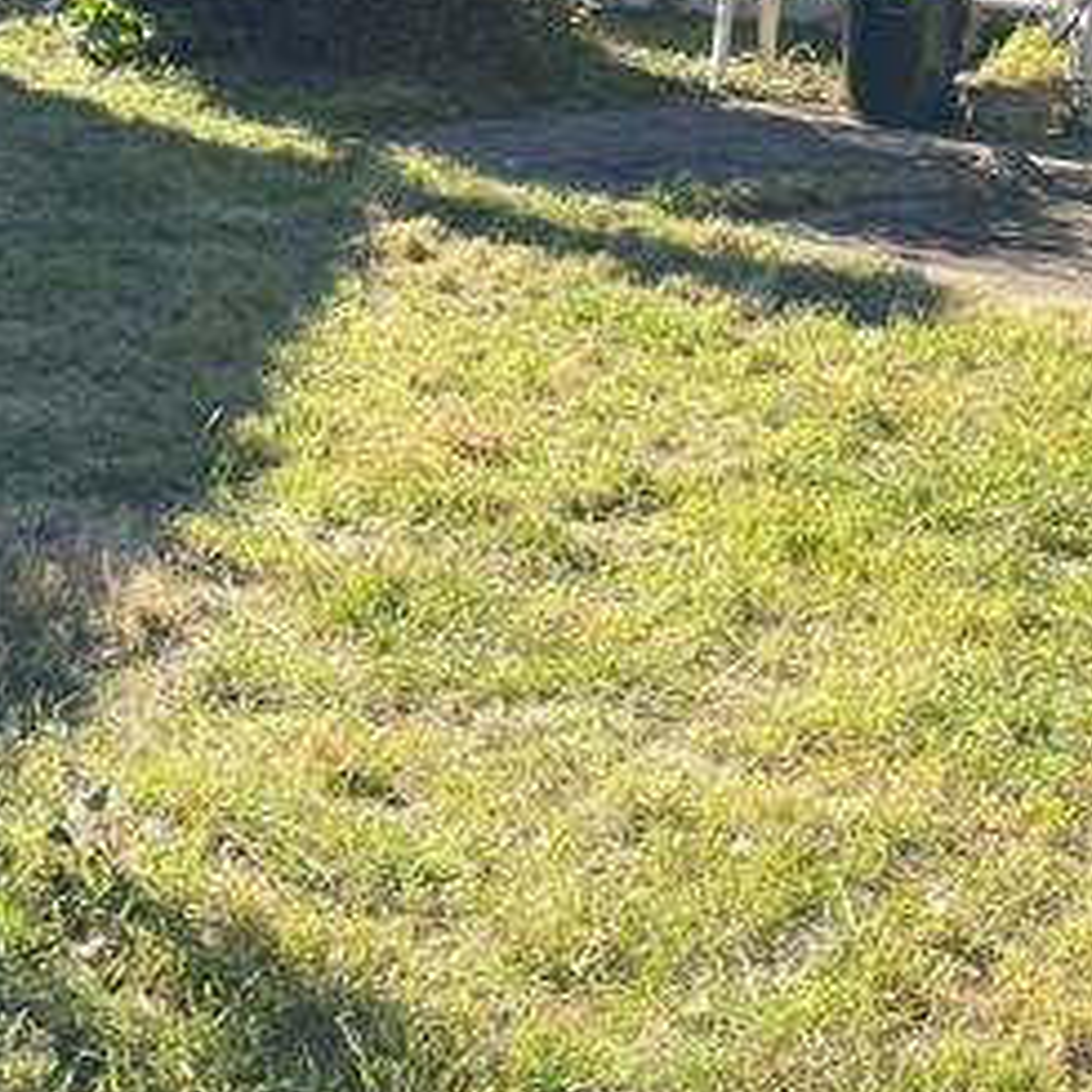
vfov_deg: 21.9
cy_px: -85
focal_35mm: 75
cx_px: -450
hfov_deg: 20.4
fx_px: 2677
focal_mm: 5.1
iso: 50
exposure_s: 1/878
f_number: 1.6
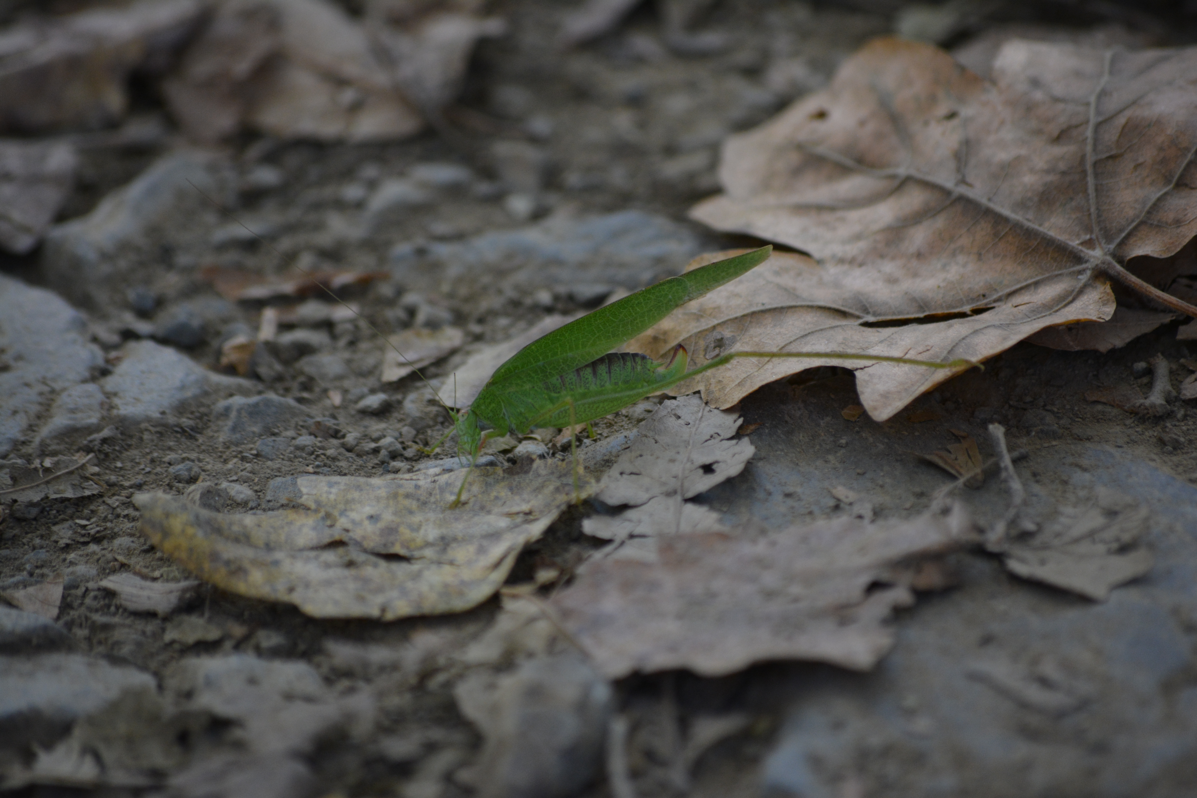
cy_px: 399
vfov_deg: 4.6
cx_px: 598
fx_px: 9974
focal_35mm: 300
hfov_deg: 6.9
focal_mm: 200
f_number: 5.6
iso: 800
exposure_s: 1/200
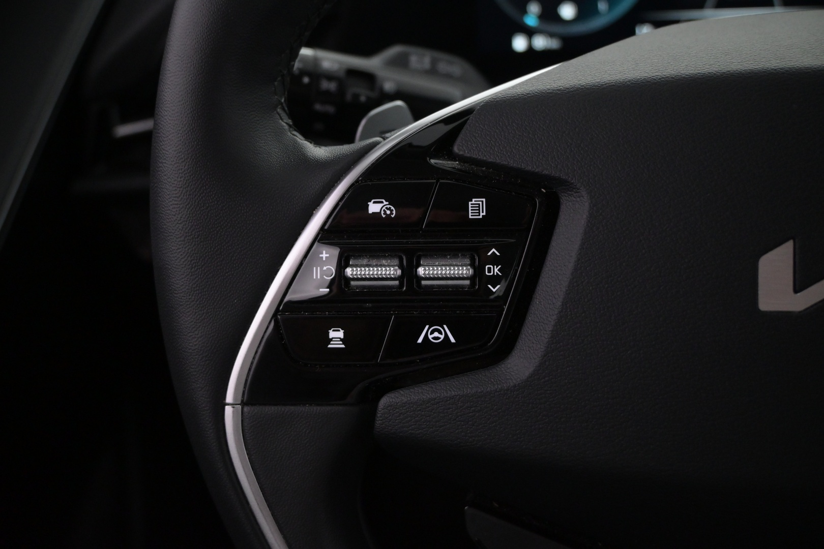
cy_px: 274
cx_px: 412
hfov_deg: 51.3
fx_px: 858
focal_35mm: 38
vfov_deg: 35.5
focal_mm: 25
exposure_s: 1/80
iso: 2500
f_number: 4.5
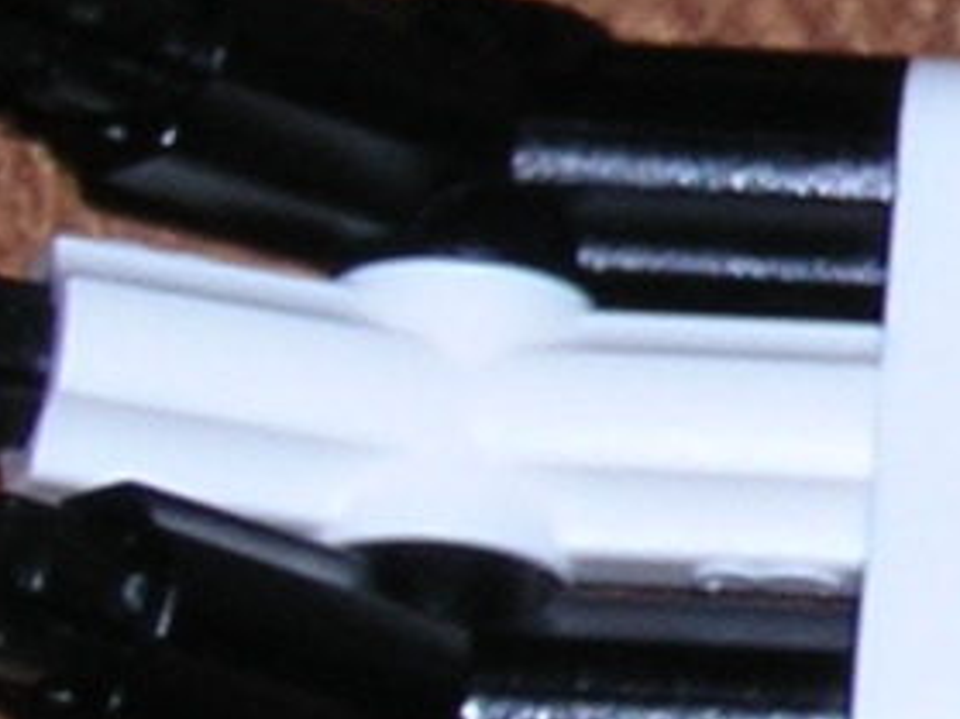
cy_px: -41
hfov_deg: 4.0
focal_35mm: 487
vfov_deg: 3.0
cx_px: 2075
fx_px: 13500
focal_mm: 11.1
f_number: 4.1
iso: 100
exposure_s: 1/60.1
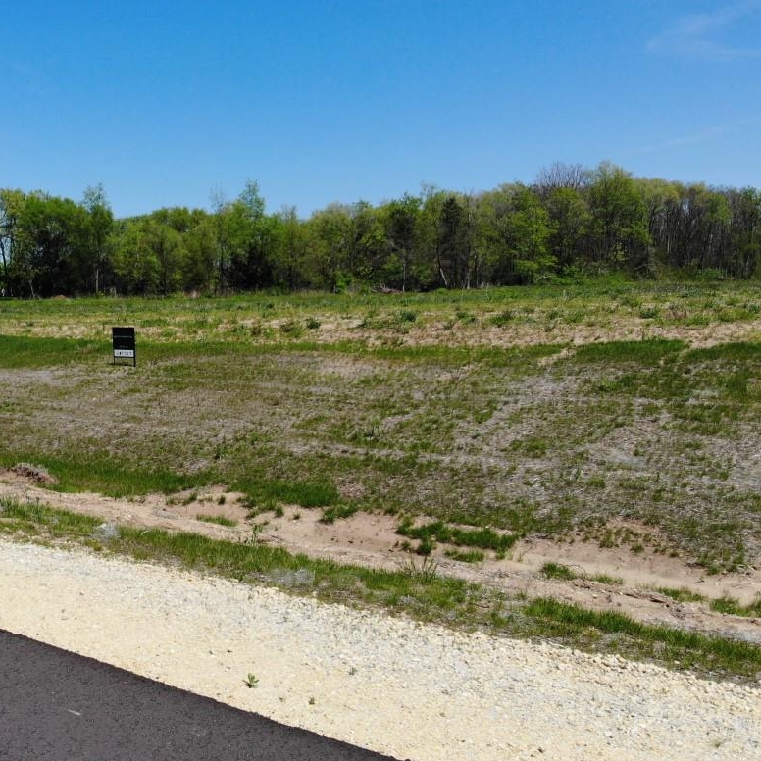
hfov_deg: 45.5
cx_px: 183
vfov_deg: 47.2
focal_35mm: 35
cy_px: 390
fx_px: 871
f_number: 2.8
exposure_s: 1/1272
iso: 100
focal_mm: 4.5
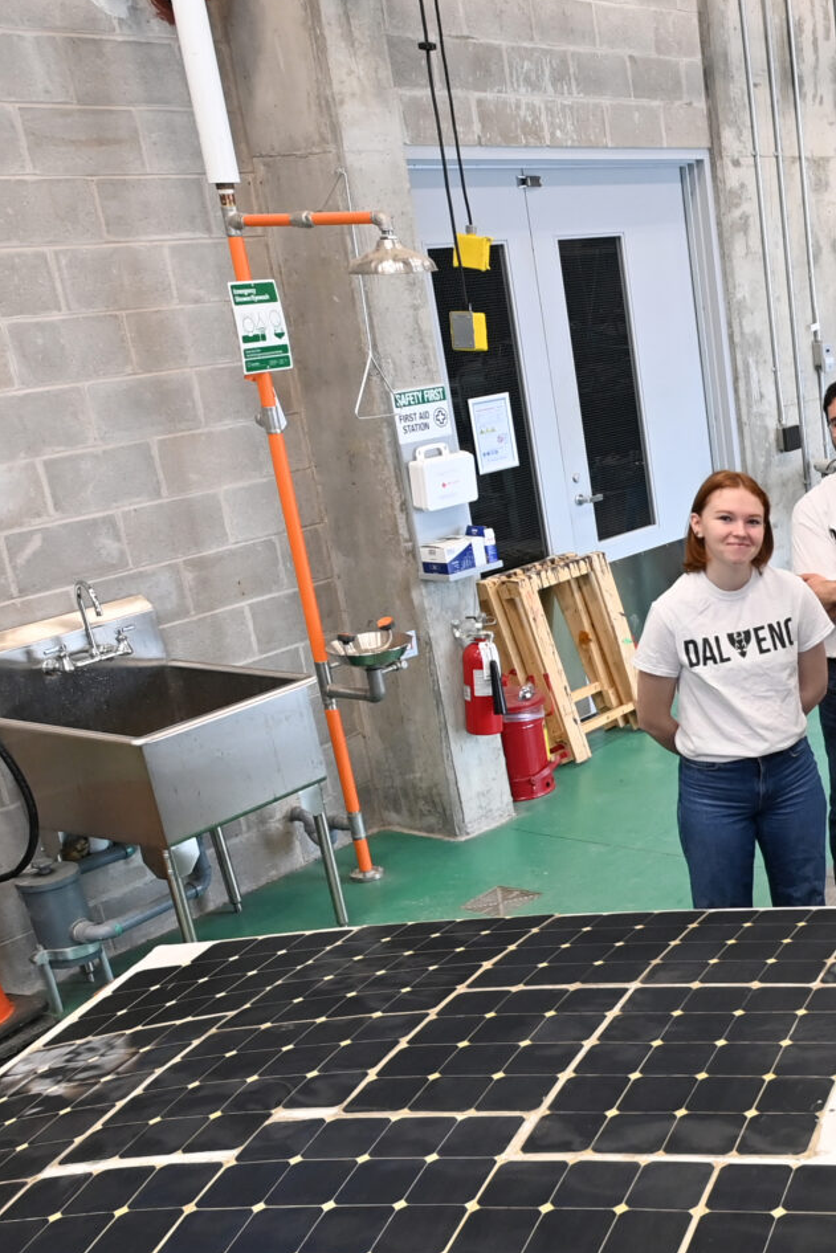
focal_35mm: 46
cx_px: 1165
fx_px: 1602
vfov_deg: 41.9
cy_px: 881
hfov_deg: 24.4
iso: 1000
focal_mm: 17
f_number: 5
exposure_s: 1/125
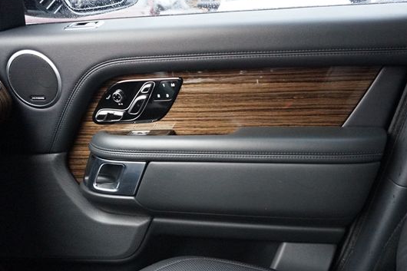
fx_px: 328
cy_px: 152
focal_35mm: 29
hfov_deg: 63.4
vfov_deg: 44.8
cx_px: 233
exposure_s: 1/160
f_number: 3.5
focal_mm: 16
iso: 3200
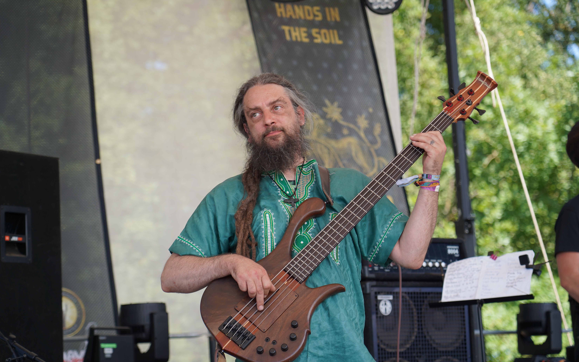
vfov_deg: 12.1
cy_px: 174
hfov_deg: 19.3
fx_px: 1704
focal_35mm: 108
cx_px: 292
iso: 100
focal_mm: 105
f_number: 4
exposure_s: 1/250
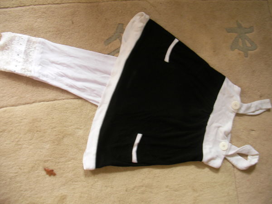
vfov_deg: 35.1
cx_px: 136
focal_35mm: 41
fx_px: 322
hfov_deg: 45.8
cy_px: 102
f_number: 3.5
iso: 100
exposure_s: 1/4.3
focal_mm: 6.3
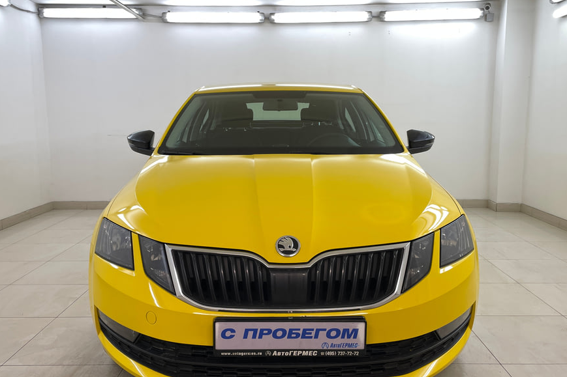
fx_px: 441
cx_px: 286
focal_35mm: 28
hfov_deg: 65.5
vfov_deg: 46.3
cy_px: 212
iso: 64
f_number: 1.6
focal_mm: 4.2
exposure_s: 1/100
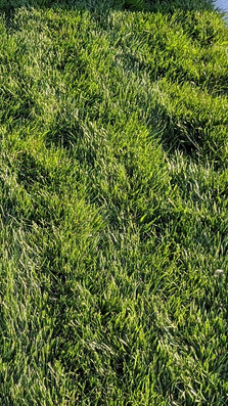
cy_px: 75
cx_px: -228
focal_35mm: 79
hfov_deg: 13.2
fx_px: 850
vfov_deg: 26.3
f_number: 1.8
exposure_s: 1/690
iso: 56
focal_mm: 4.44
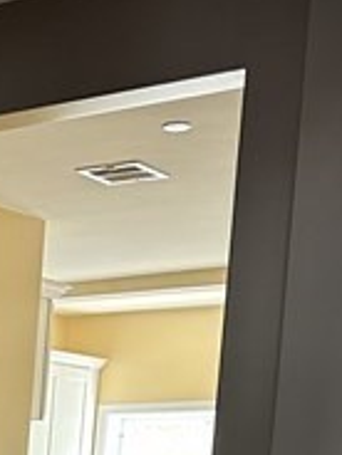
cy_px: 734
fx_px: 1317
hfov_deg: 13.5
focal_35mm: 100
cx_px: -235
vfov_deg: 17.2
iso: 320
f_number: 1.78
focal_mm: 6.86
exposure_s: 1/60
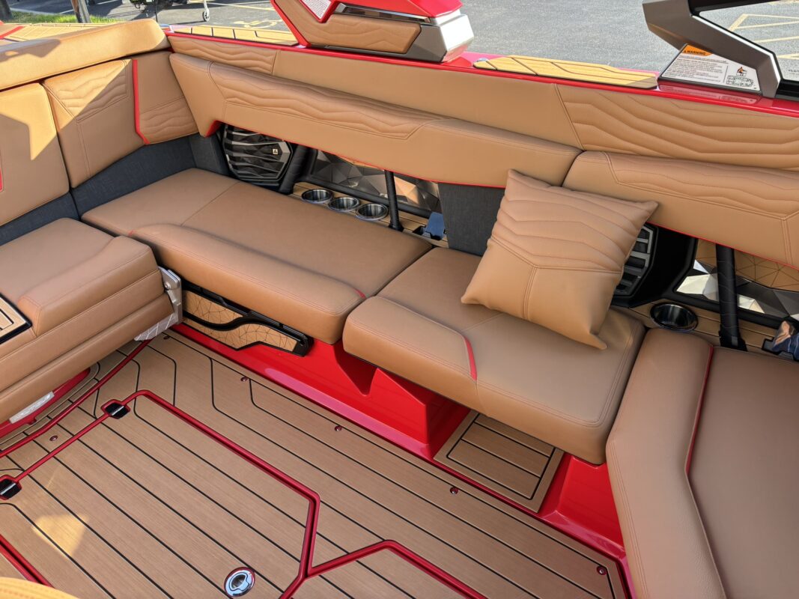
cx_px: 400
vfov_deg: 53.1
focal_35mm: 26
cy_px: 300
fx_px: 600
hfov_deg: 67.3
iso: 50
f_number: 1.6
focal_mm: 5.96
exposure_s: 1/184
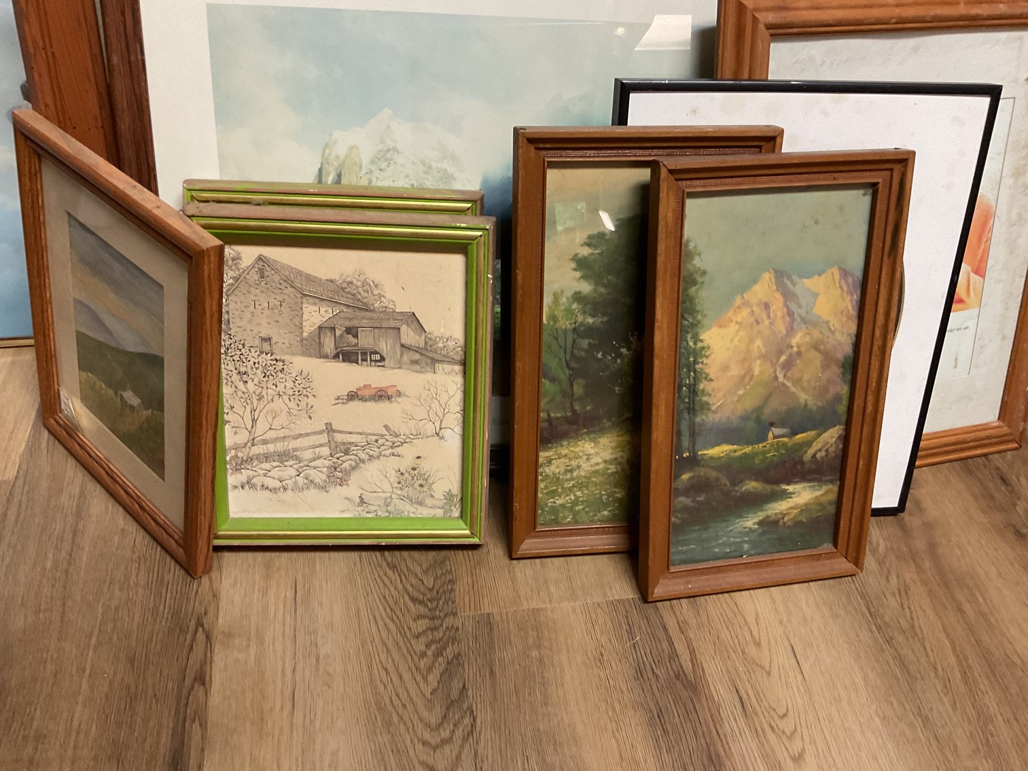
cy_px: 386
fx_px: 861
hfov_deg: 61.7
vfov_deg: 48.2
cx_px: 514
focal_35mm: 29
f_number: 1.8
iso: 160
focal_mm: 3
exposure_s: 1/60
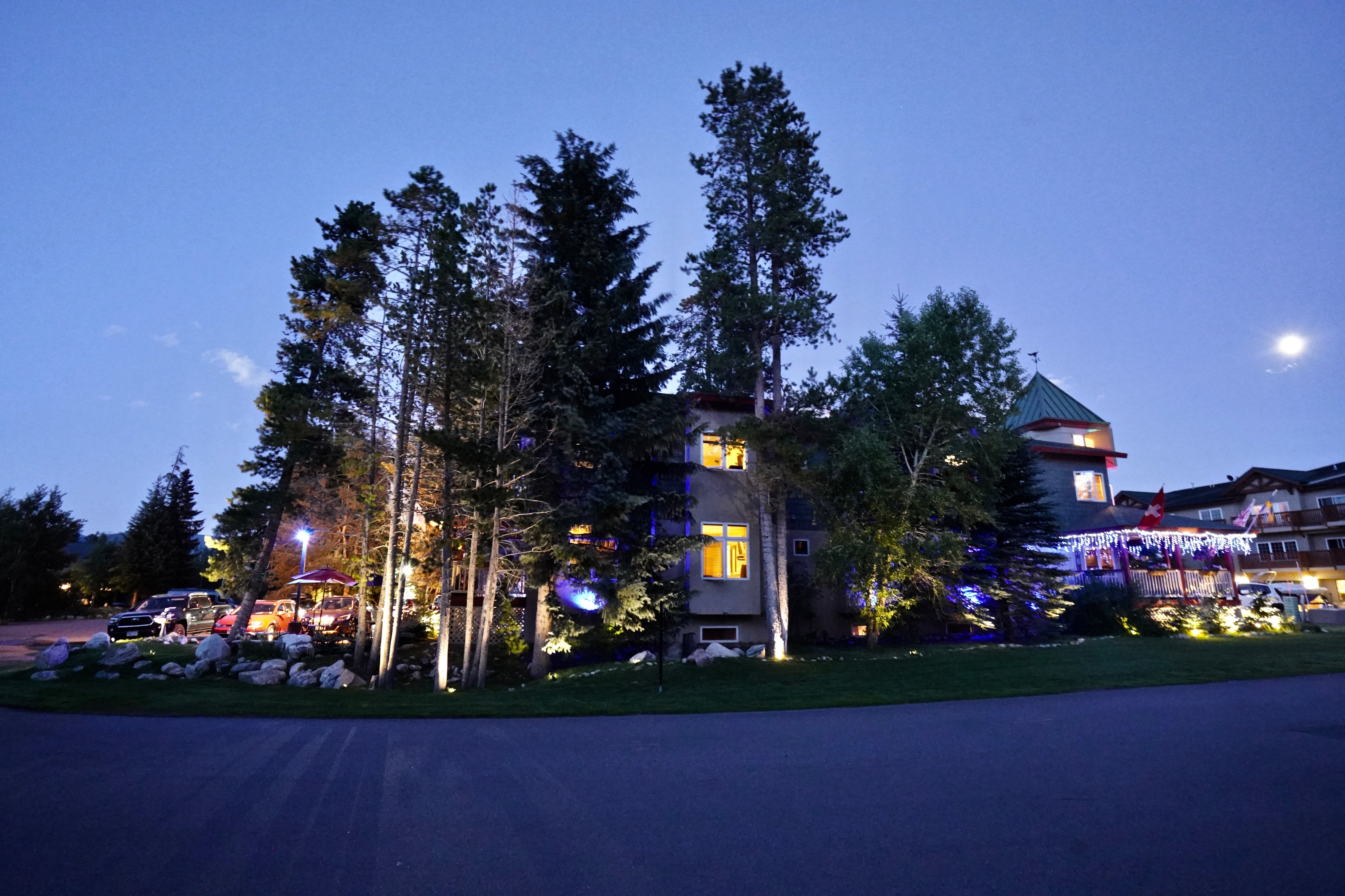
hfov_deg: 96.8
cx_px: 672
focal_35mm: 16
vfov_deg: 73.7
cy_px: 448
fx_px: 598
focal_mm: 16
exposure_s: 1/3
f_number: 7.1
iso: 12800
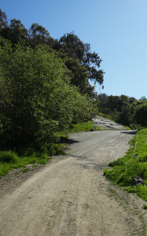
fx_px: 276
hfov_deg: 29.1
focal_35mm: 43
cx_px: 120
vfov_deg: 46.2
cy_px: 118
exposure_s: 1/1000
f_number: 5
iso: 100
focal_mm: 28
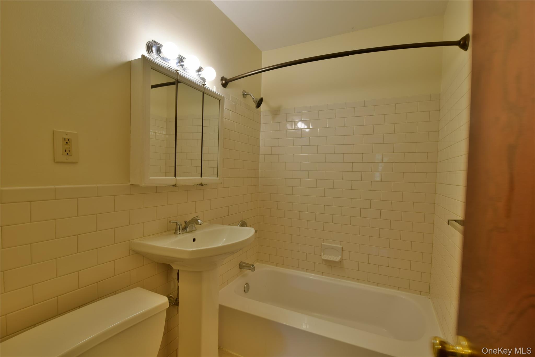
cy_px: 178
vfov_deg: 77.3
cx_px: 268
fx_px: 223
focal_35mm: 15
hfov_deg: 100.4
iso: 100
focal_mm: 10
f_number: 8
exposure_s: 1/2.5
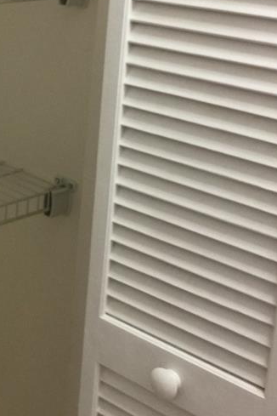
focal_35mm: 74
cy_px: 157
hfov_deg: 17.7
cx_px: -37
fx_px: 854
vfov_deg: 27.3
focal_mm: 4.15
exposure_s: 1/15
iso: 40
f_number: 2.2
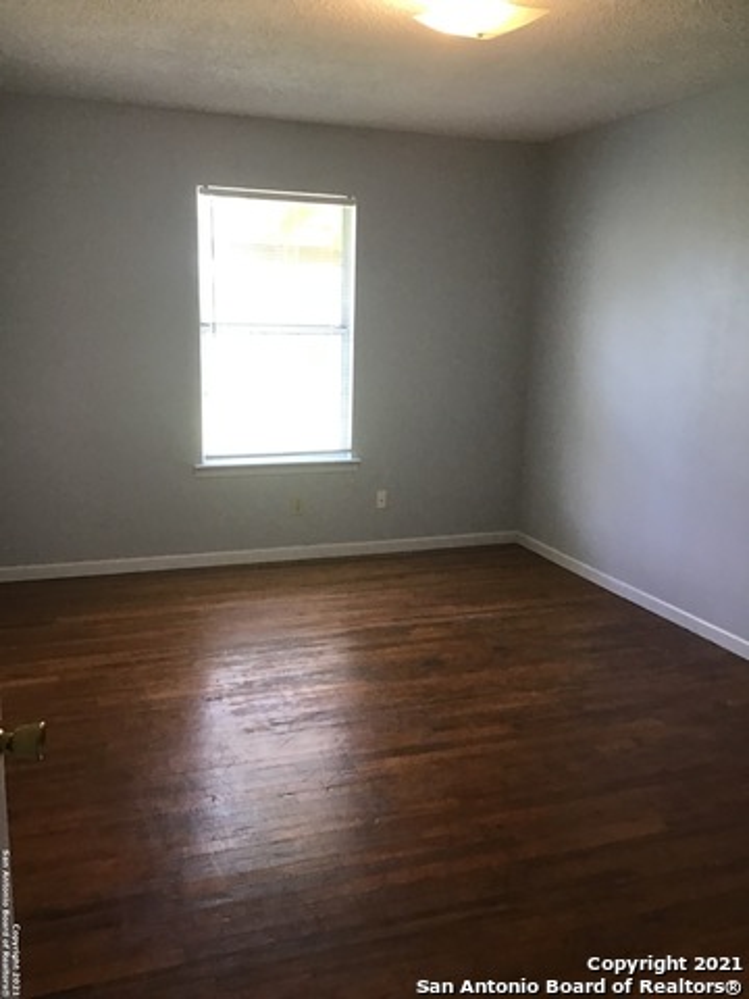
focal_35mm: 31
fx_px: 894
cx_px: 374
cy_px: 500
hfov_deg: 45.4
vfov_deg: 58.4
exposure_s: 1/30
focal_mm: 3.3
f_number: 2.4
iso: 100
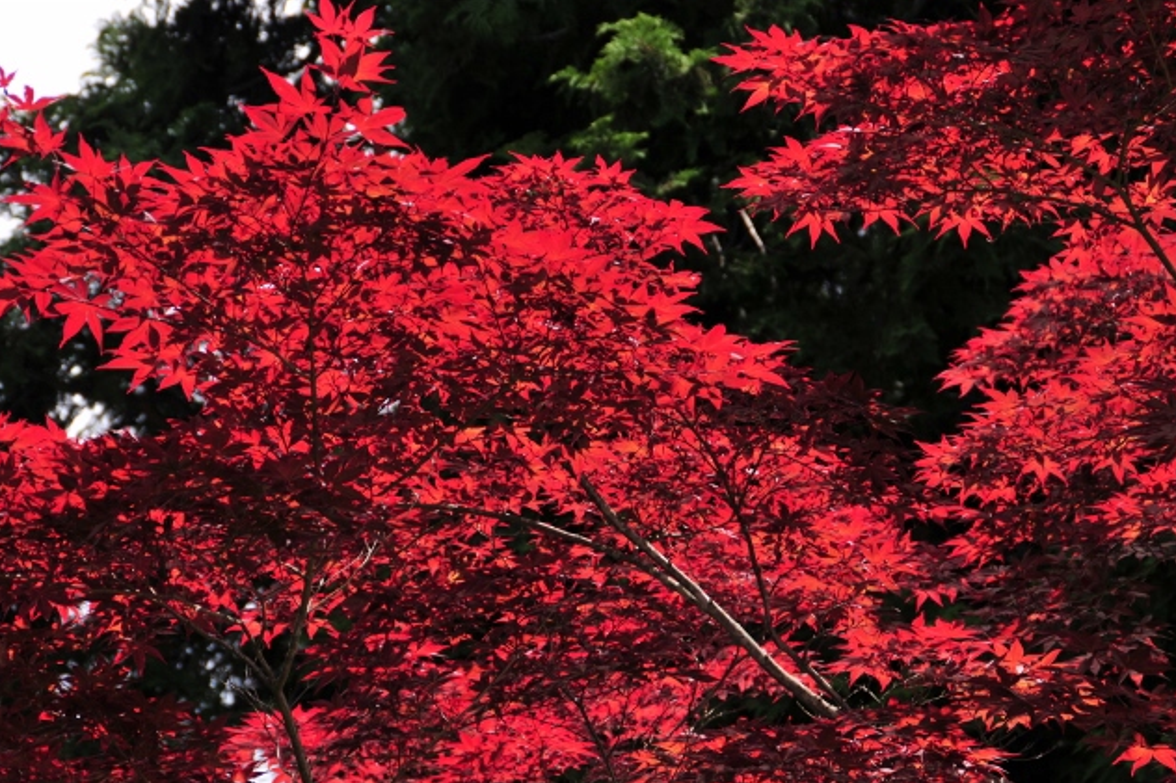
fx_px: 5552
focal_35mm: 170
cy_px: 393
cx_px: 584
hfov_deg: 12.1
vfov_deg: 8.1
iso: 200
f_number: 8
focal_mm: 112
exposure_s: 1/250
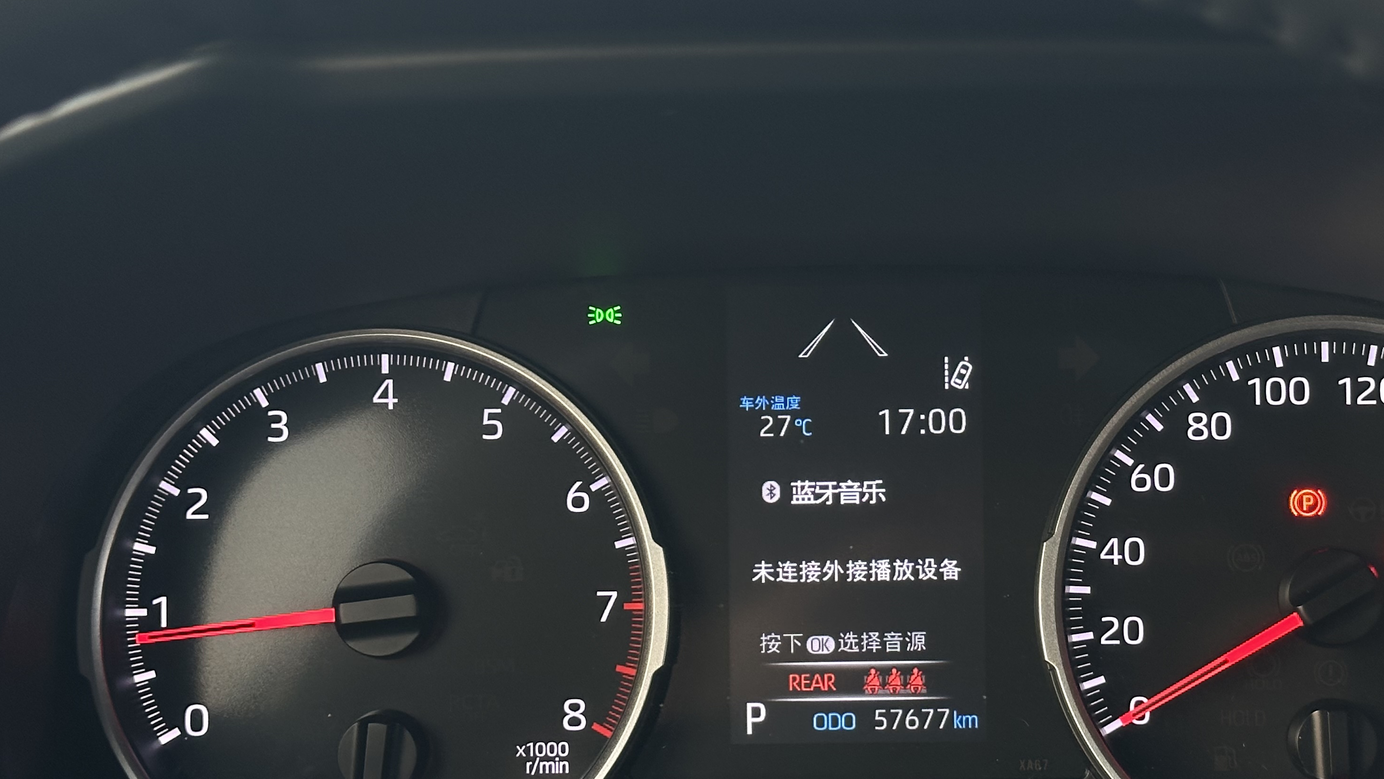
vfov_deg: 16.7
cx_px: 875
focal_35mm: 72
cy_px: 487
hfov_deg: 29.2
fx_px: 2642
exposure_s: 1/60
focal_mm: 6.86
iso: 200
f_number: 1.78
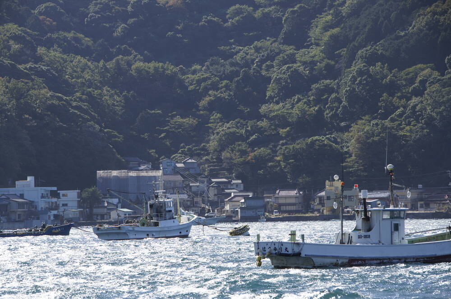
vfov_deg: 8.7
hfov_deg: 13.1
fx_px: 1971
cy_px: 150
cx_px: 226
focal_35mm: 158
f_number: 8
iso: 100
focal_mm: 105
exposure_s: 1/160
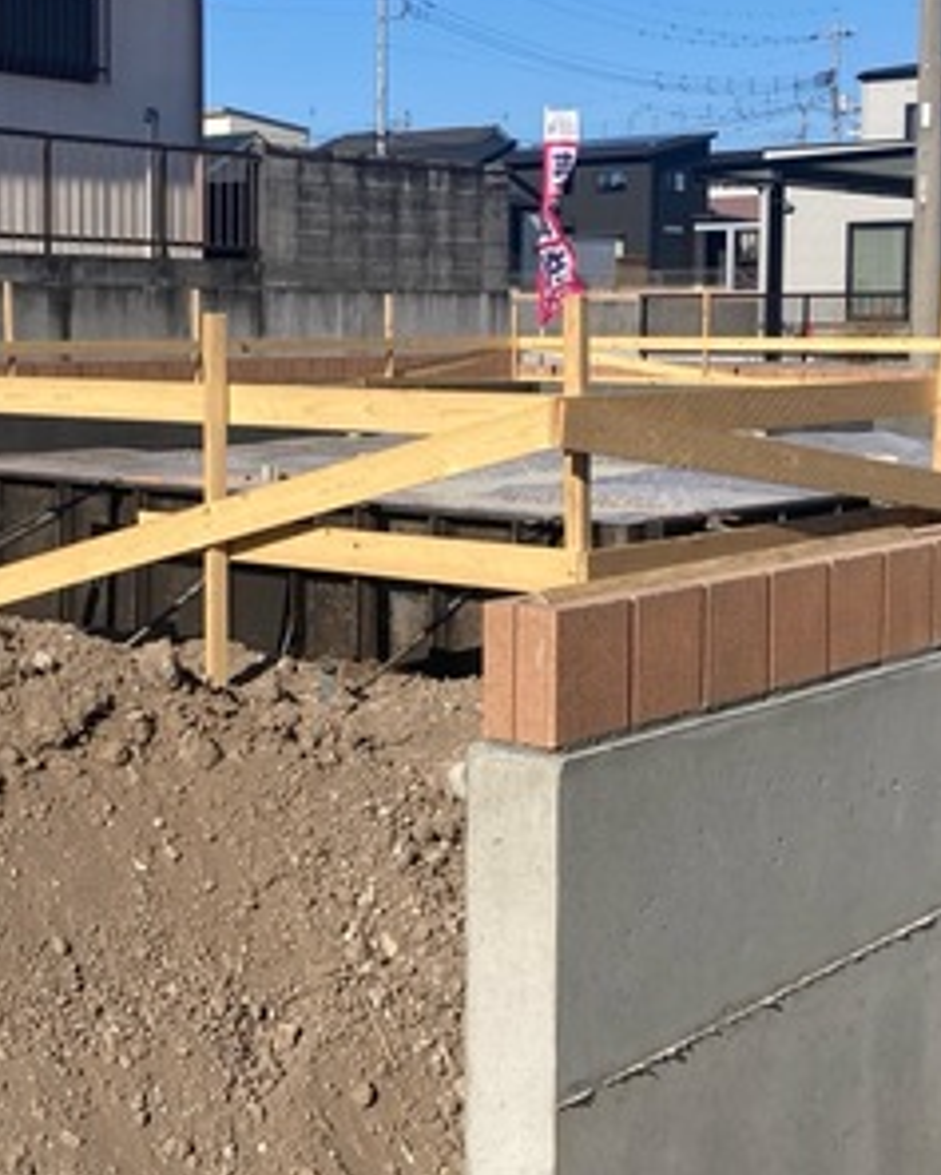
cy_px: 484
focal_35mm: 59
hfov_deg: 25.6
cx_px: 290
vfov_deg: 31.9
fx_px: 2053
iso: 20
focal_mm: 3.99
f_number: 1.8
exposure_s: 1/2525
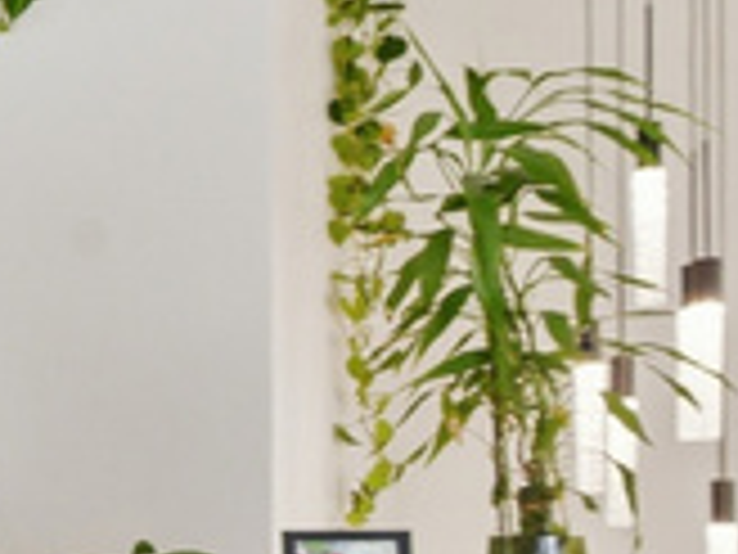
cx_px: -1503
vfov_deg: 15.2
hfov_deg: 11.3
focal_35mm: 96
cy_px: 522
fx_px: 2047
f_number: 10
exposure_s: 1/60
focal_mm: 16
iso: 100
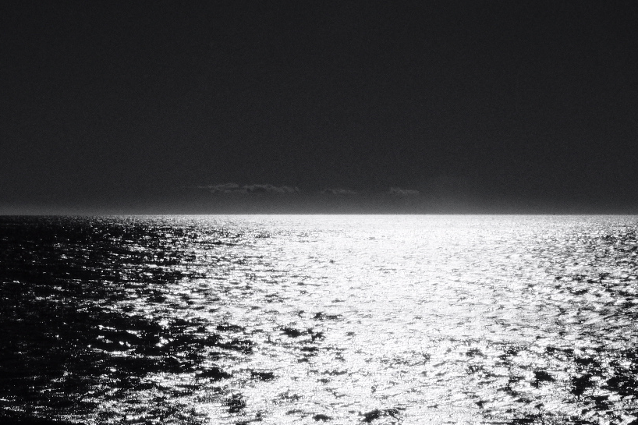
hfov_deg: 22.7
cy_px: 168
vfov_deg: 15.3
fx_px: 1577
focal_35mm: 89
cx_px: 160
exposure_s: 1/8000
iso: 2000
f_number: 22
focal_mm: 27.5
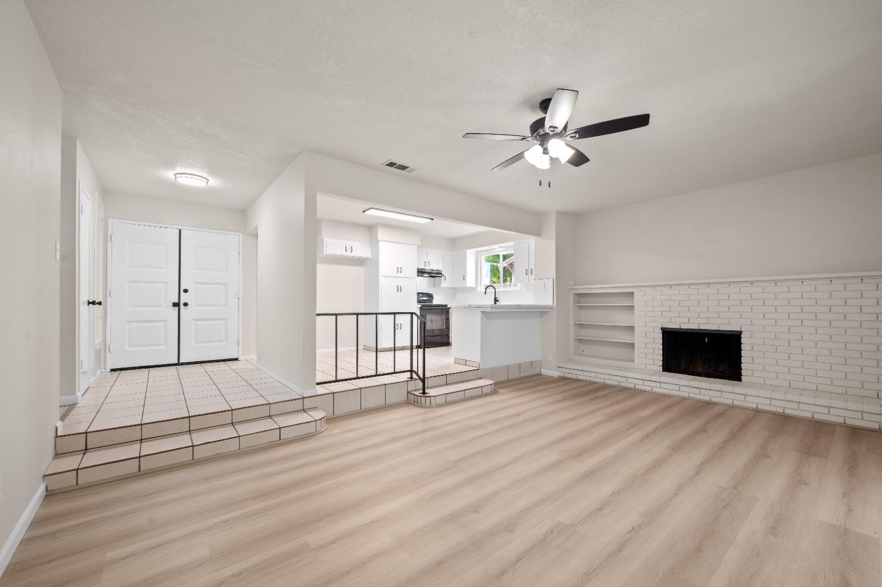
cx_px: 441
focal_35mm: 14
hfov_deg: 104.3
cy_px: 294
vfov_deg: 81.1
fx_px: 343
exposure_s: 1/2
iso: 250
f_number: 9
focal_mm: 14
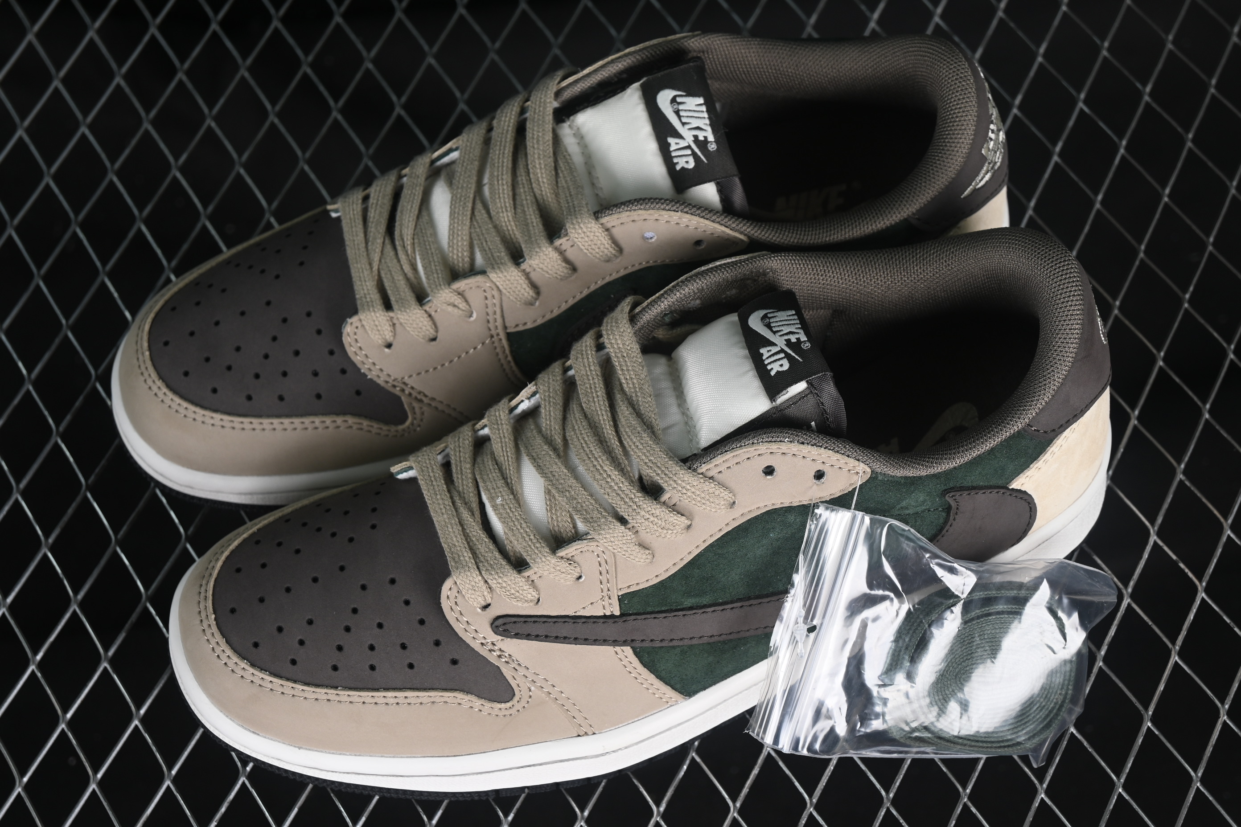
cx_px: 620
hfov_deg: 27.0
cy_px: 414
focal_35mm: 75
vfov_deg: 18.2
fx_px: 2585
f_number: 7.1
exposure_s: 1/60
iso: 160
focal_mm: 50
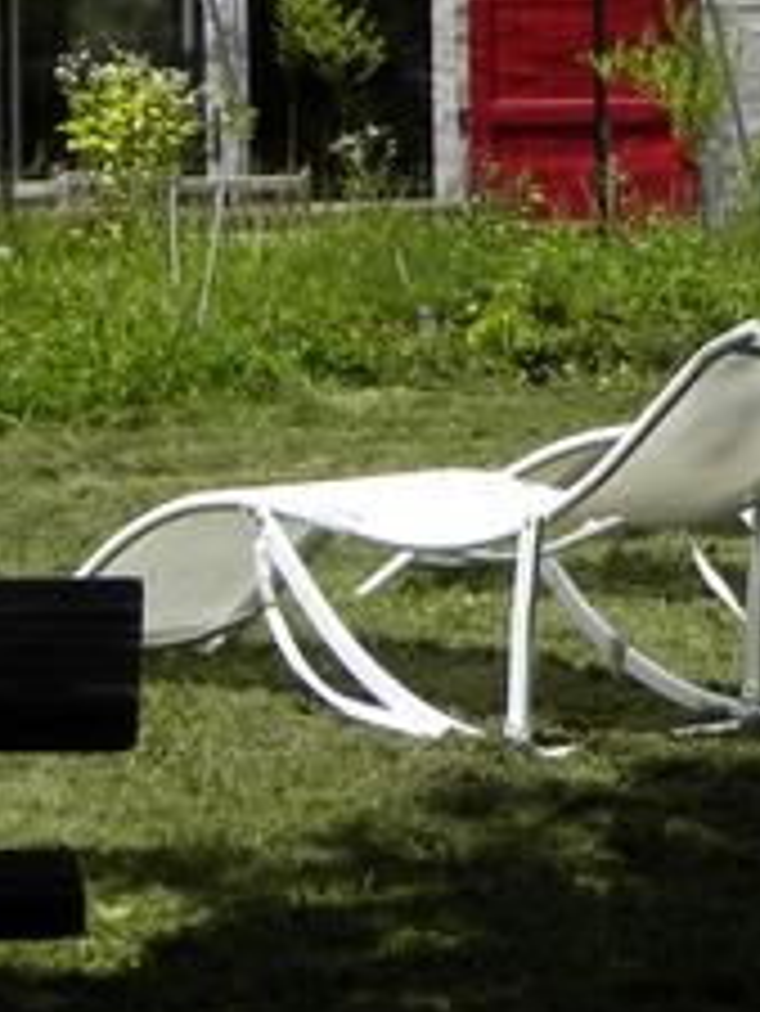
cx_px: 1493
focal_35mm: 185
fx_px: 5410
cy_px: -58
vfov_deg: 10.6
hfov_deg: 7.7
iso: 64
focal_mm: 9.2
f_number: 5.6
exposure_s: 1/296
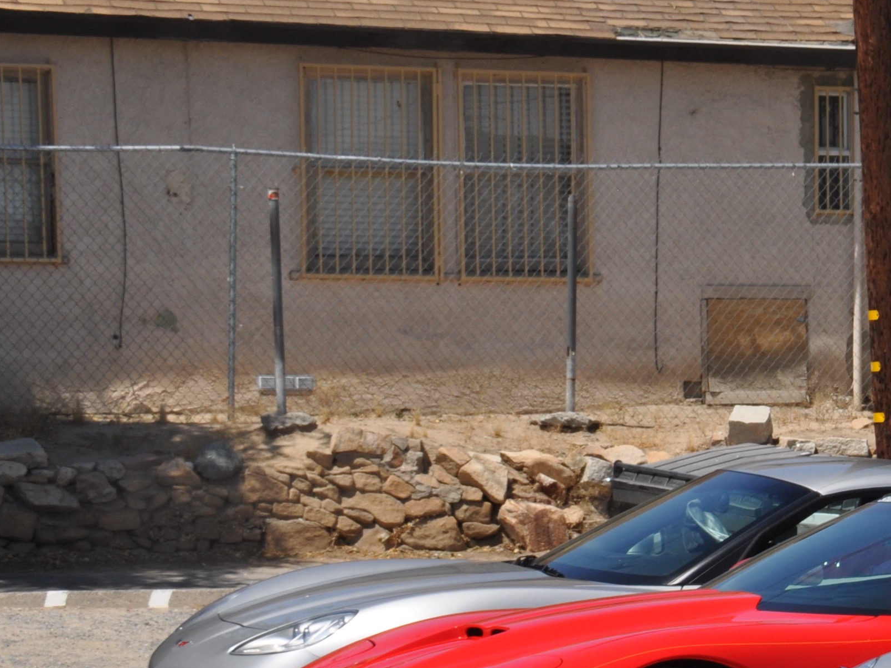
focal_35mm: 192
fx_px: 4941
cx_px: 1042
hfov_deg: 10.2
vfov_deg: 7.7
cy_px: 635
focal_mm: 50
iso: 200
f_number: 18
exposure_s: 1/200
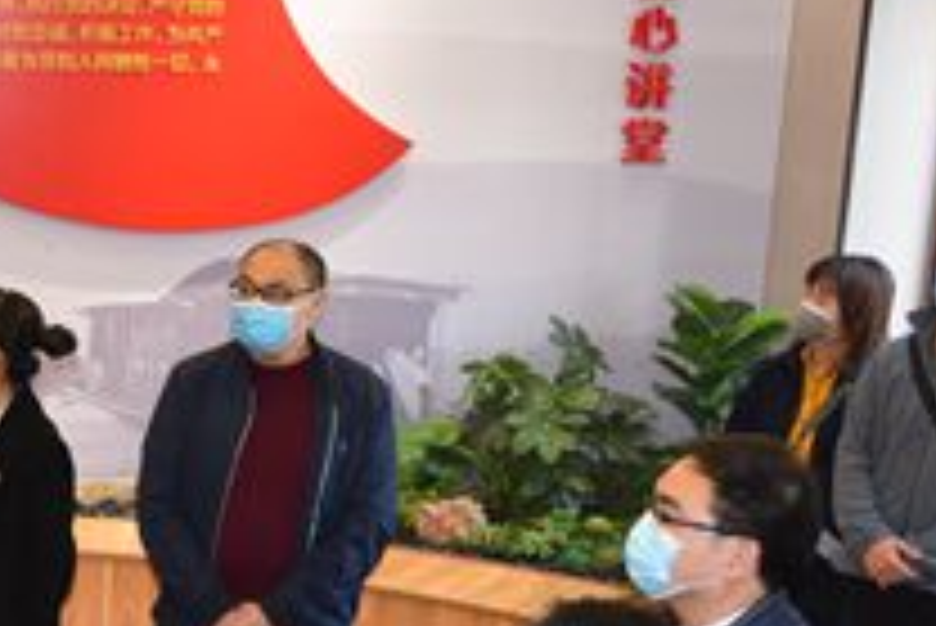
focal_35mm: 78
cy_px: 489
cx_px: -117
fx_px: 2029
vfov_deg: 17.4
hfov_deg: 24.1
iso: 800
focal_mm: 27
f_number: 4.5
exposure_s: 1/80
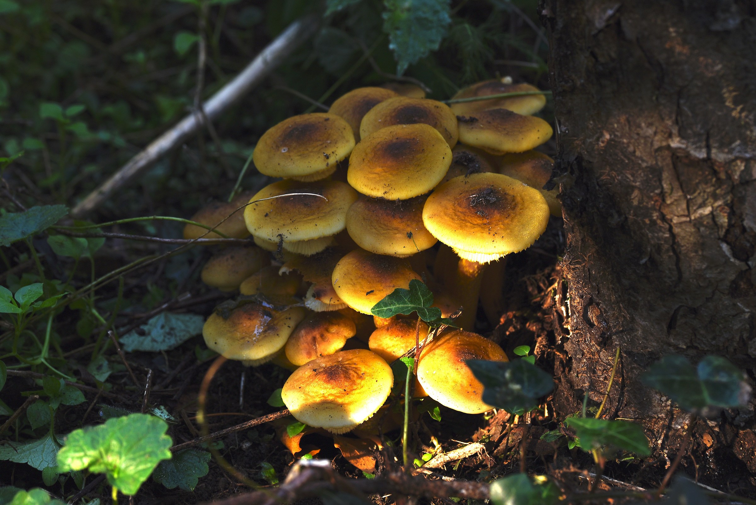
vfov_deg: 13.0
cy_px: 252
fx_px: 2205
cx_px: 378
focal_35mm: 105
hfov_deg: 19.5
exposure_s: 1/60
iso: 100
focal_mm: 105
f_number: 11
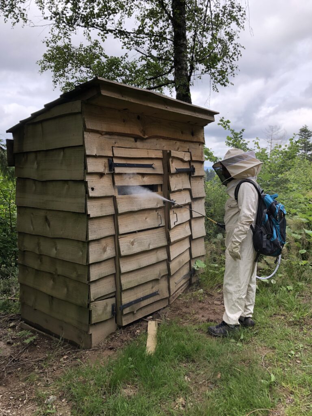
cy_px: 208
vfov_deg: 63.4
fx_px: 336
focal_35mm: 28
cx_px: 156
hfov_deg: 49.7
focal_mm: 3.99
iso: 20
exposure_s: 1/448
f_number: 1.8
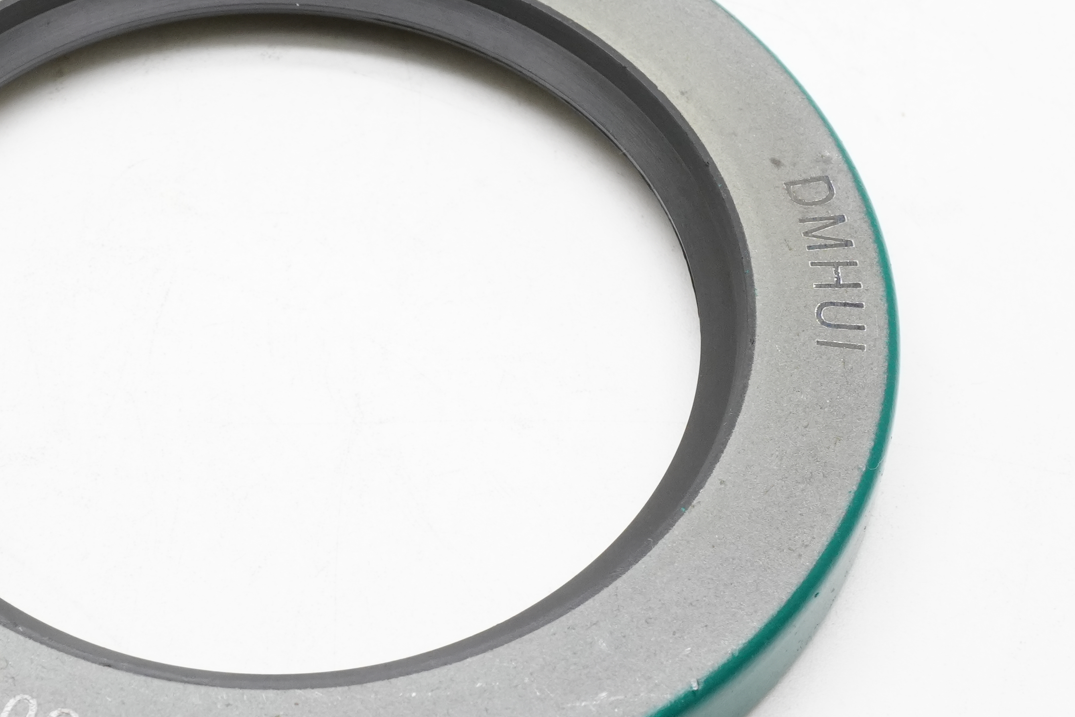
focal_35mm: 104
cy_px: 369
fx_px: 3105
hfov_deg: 19.4
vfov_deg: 13.2
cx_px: 204
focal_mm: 30
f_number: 11
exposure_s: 1/60
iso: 800
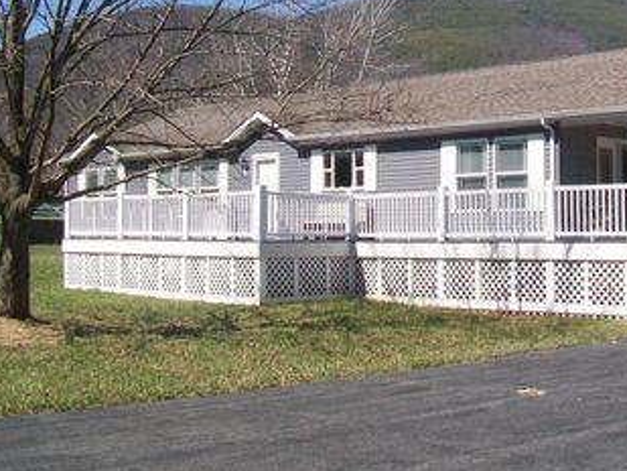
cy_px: 178
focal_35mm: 55
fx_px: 997
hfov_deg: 34.3
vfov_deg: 26.5
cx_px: 463
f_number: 4.9
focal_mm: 6.1
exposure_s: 1/400
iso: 64
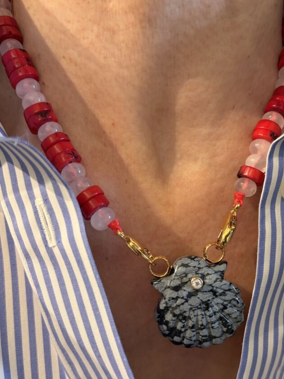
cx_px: 168
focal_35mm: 38
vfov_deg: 48.6
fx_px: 415
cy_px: 232
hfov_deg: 37.6
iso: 160
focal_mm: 5.96
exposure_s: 1/50
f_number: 1.6
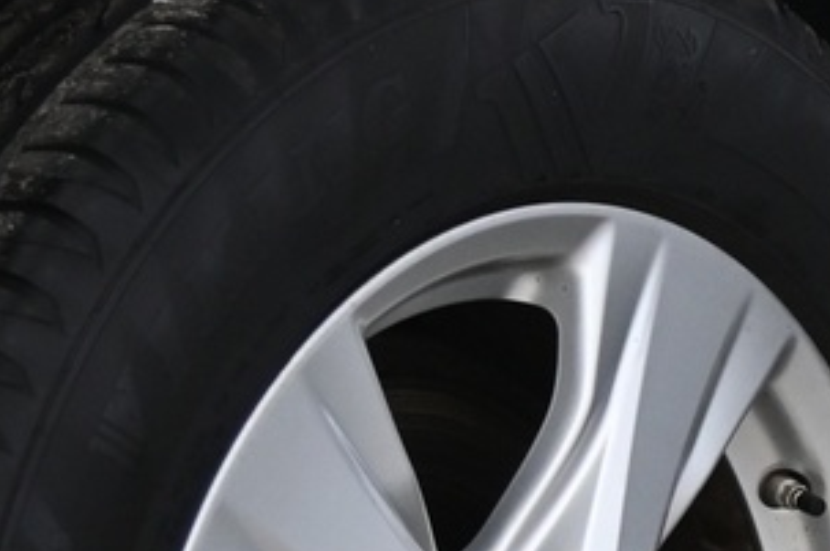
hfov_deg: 8.5
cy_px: 535
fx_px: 5432
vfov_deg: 5.8
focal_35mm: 236
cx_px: 1342
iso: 2000
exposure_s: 1/80
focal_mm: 44
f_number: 4
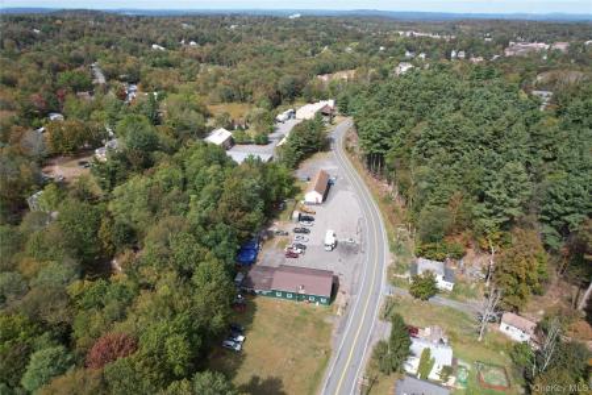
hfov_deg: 78.6
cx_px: 296
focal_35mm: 22
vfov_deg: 57.2
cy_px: 198
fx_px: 362
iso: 100
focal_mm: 8.38
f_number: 2.8
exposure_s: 1/1250
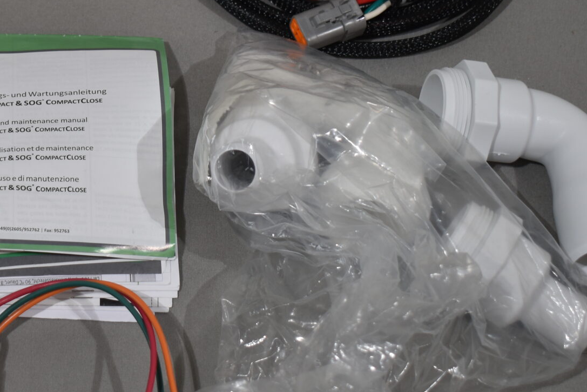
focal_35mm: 106
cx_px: 86
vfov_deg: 12.9
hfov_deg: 19.0
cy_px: 90
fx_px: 1728
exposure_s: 1/50
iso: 110
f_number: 4.2
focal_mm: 30
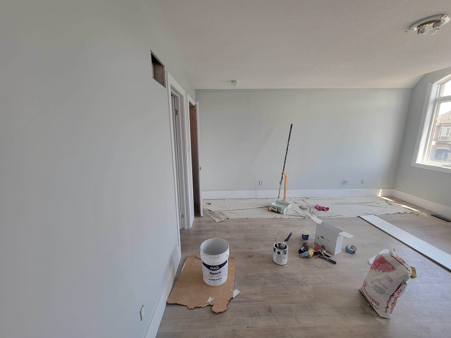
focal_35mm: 13
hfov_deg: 106.2
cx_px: 226
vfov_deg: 89.9
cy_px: 169
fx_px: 169
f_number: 2.2
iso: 80
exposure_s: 1/120
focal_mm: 2.2
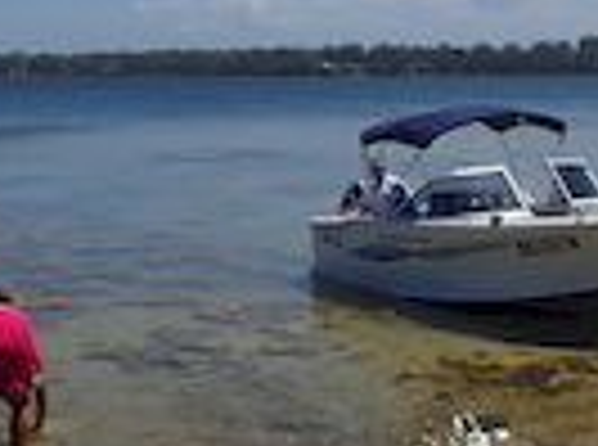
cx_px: 283
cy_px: 189
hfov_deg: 29.5
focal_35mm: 66
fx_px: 1137
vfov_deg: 22.1
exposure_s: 1/320
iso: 100
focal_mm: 4.5
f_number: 8
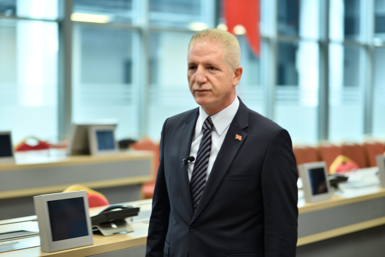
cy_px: 128
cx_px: 192
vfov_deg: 16.1
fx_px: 909
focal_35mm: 85
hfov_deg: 23.9
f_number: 1.8
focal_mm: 85
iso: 320
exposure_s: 1/125
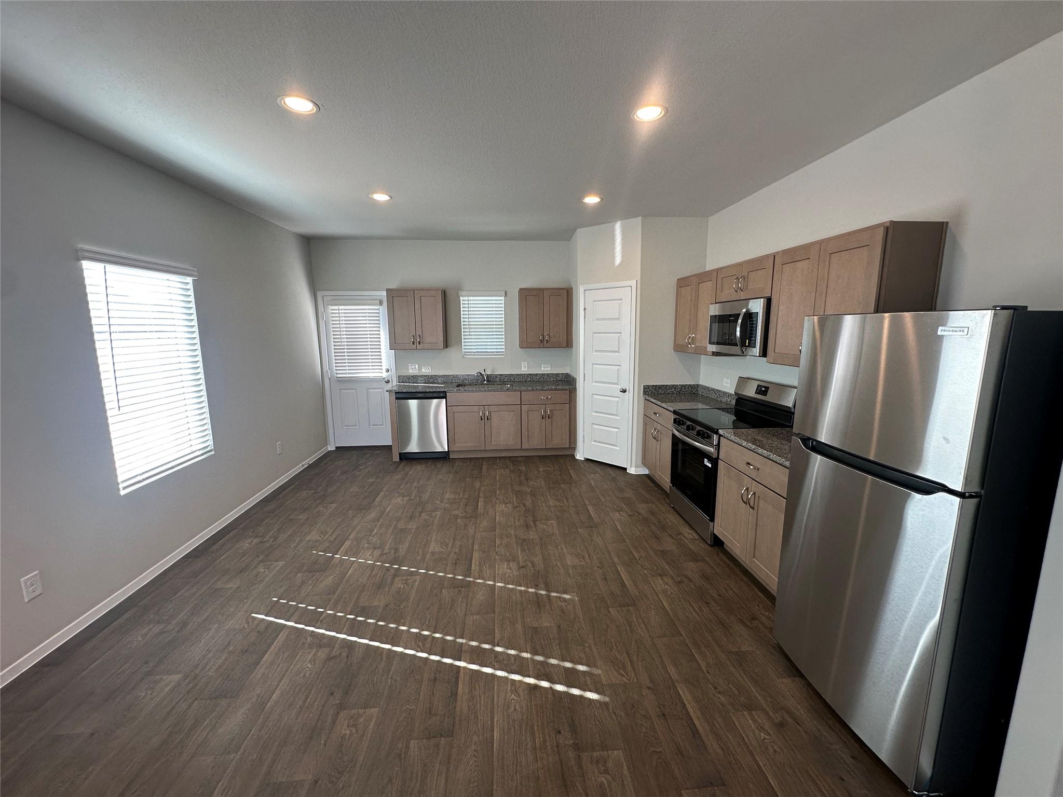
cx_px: 532
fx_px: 430
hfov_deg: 102.1
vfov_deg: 85.7
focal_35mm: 14
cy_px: 398
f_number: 2.2
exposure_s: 1/120
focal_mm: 2.22
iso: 125
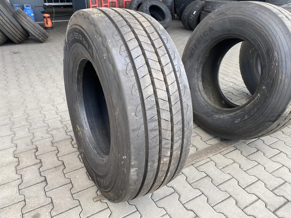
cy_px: 109
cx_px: 146
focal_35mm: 26
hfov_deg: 67.3
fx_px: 219
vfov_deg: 53.1
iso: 32
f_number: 1.8
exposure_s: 1/149
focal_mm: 4.25
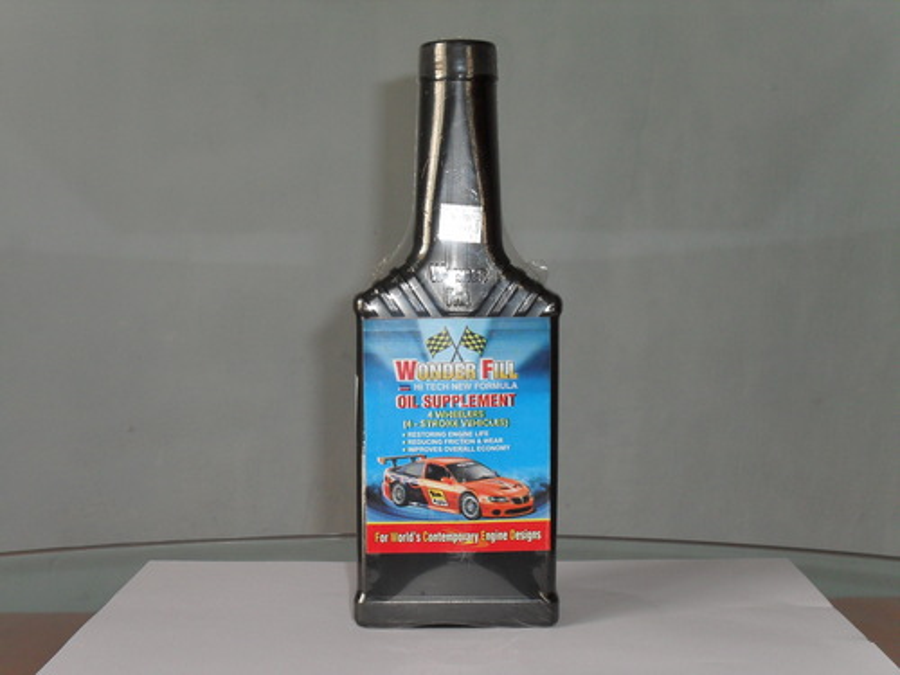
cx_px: 450
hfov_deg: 38.9
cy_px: 338
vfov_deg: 29.7
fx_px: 1274
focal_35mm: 49
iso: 200
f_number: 3.9
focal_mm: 8.7
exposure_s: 1/45
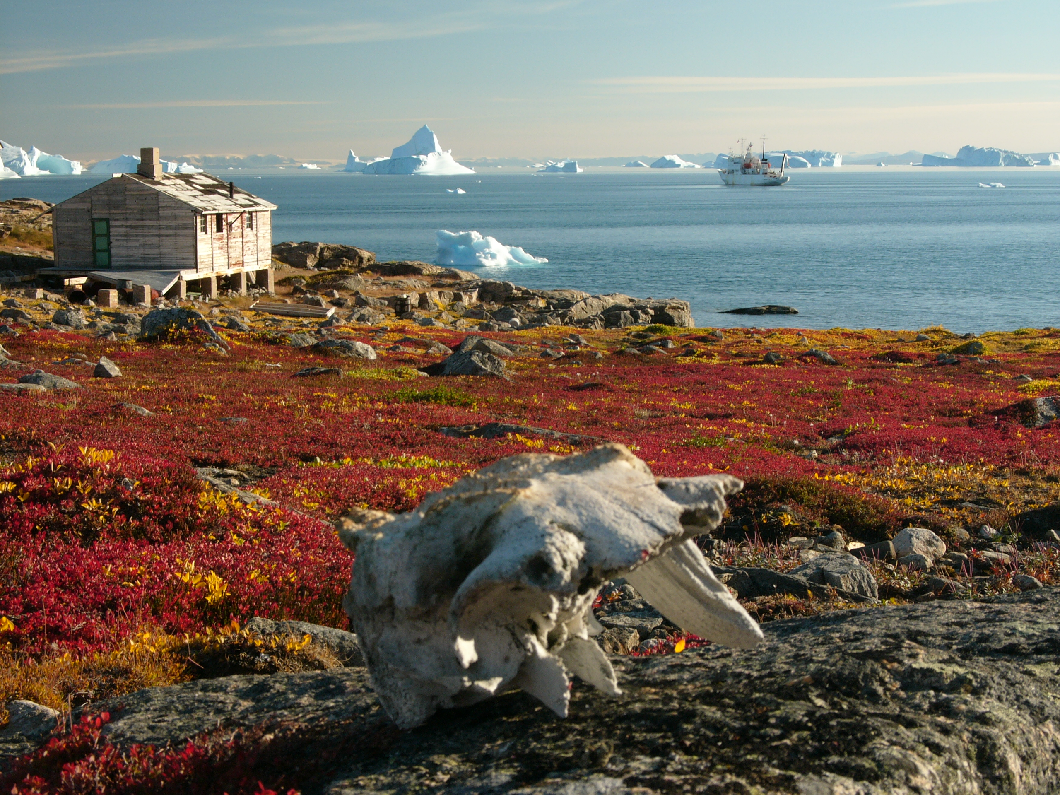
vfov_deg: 22.3
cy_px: 398
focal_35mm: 66
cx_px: 530
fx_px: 2021
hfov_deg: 29.4
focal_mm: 16.6
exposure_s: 1/60
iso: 100
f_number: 8
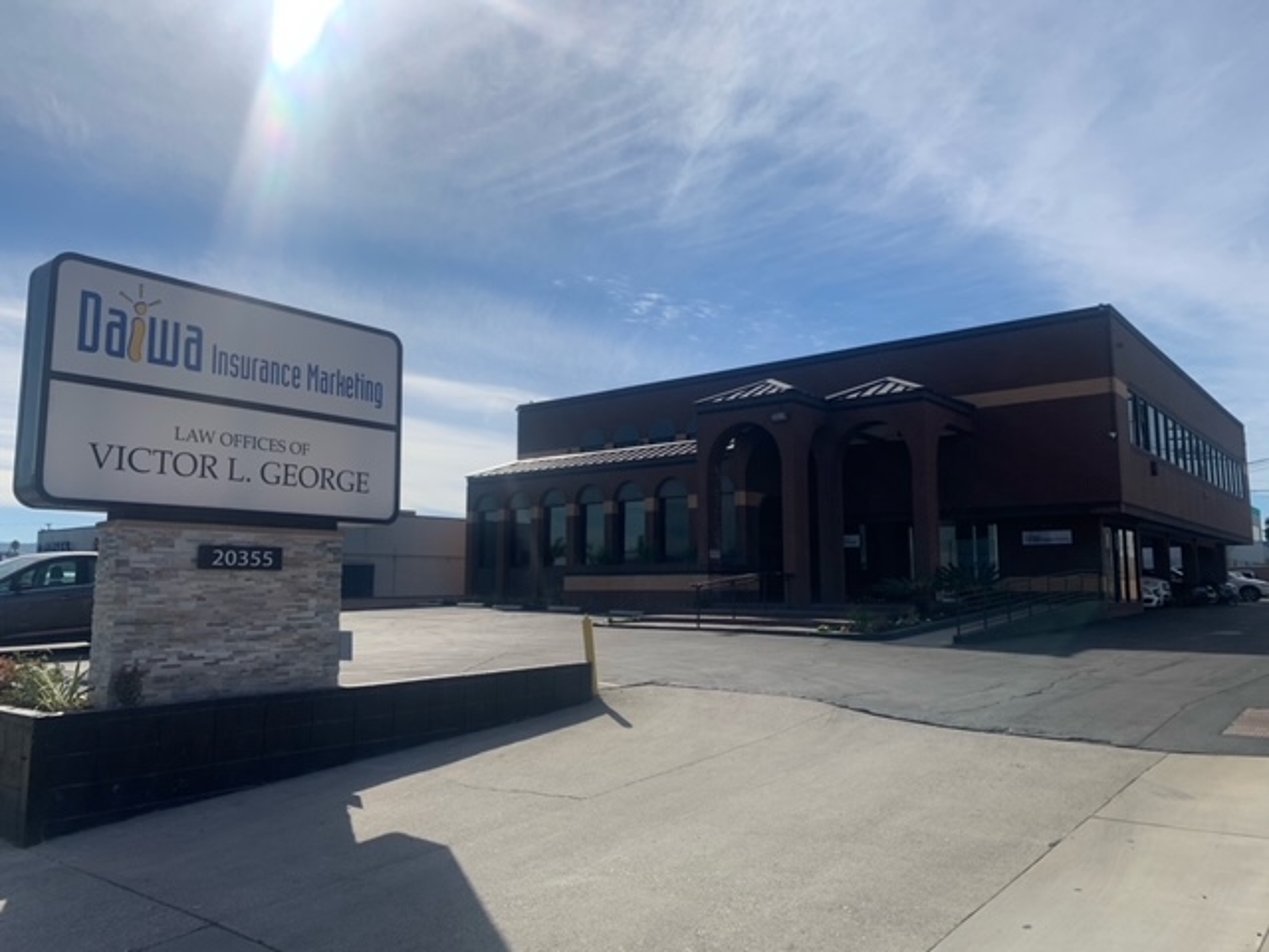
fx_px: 953
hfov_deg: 67.3
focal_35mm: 26
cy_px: 476
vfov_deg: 53.1
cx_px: 634
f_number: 1.8
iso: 25
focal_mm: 4.25
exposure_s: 1/4464
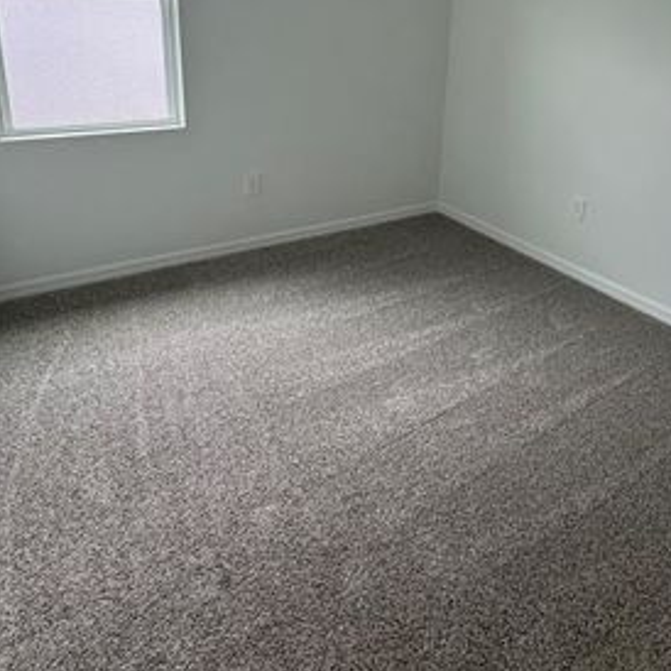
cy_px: 159
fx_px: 526
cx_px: 366
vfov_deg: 61.0
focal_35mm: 24
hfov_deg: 64.9
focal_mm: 2.22
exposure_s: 1/99
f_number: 2.2
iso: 200
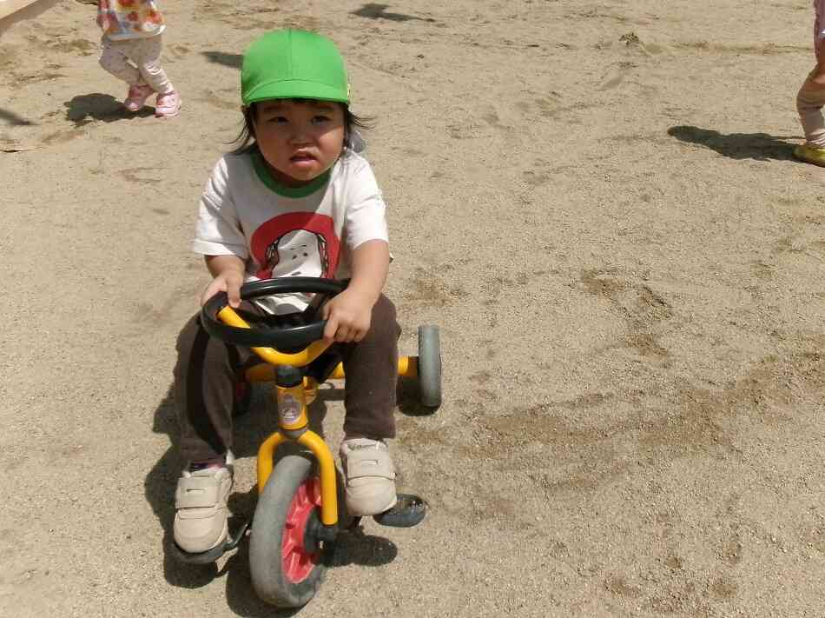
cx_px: 412
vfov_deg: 49.7
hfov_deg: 63.5
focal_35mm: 28
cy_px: 309
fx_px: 667
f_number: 10.8
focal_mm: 5.1
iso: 800
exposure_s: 1/1700
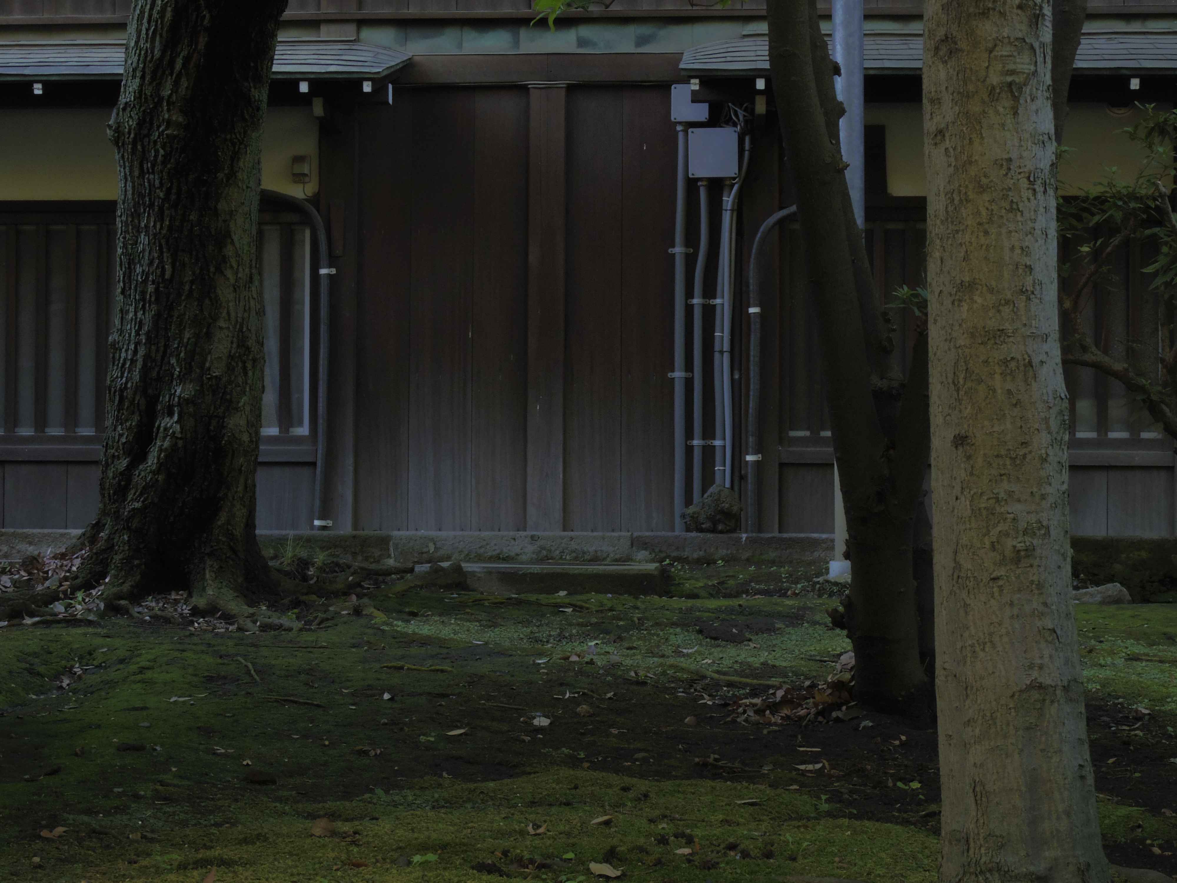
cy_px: 442
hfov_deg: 28.2
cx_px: 588
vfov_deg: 21.3
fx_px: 2346
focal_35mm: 69
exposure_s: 1/15
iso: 200
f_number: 8
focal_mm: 12.4
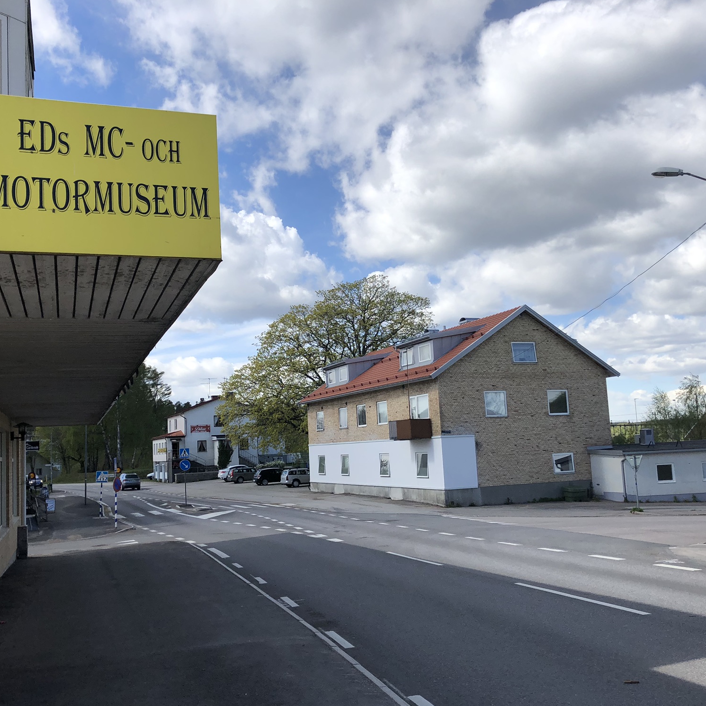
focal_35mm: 34
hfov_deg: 48.4
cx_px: 344
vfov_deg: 48.4
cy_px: 361
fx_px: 785
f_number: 1.8
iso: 20
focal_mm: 3.99
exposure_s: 1/2183
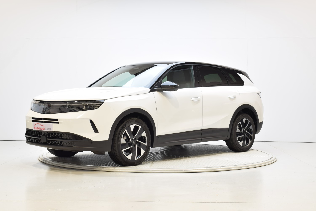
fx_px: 500
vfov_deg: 23.8
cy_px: 106
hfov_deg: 35.1
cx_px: 158
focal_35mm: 57
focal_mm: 38
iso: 100
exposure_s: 1/2.5
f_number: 10
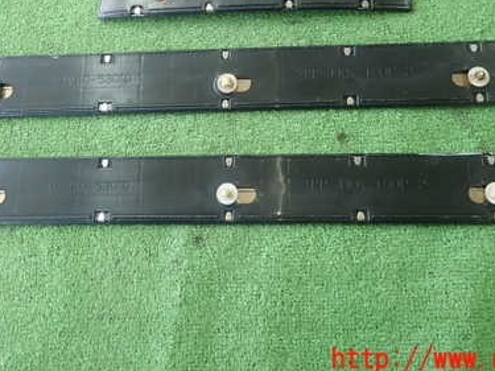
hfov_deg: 46.8
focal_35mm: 40
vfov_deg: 34.9
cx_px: 234
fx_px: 572
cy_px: 79
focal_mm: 4.5
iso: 160
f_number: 2
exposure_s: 1/60
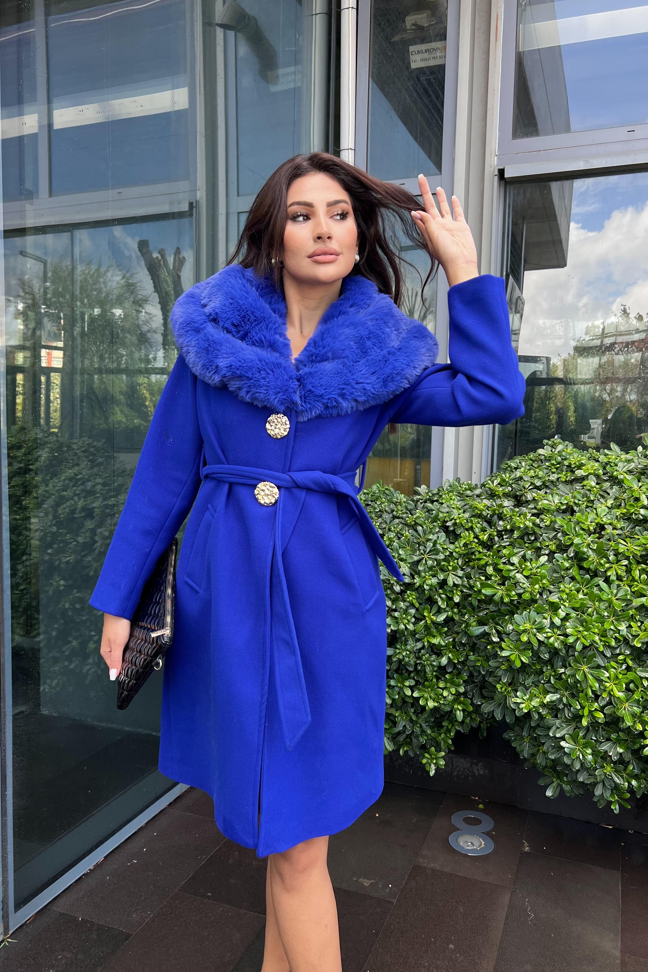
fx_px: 756
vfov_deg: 65.5
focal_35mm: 28
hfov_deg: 46.4
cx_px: 316
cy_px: 493
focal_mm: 5.7
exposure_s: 1/394
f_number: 1.5
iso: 50
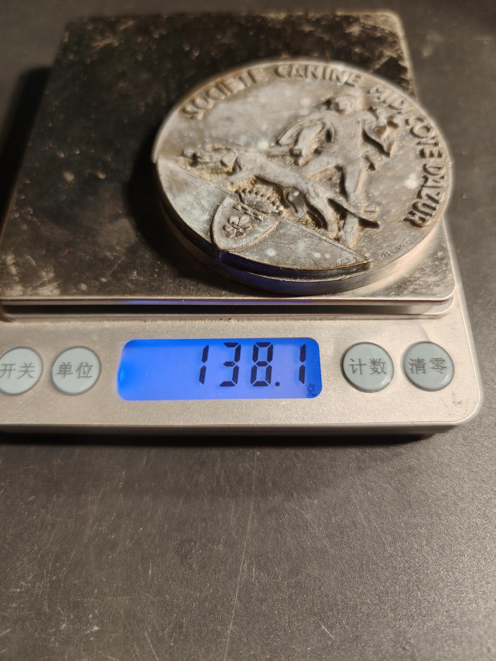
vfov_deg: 73.9
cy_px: 330
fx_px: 439
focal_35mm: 23
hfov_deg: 58.9
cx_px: 248
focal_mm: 6.06
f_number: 1.6
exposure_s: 1/200
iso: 250
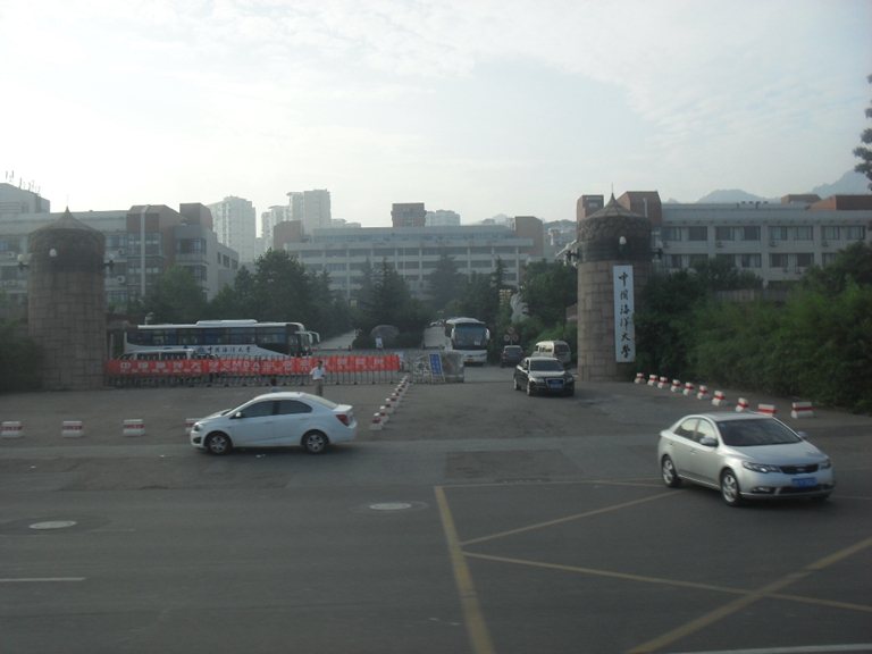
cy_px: 327
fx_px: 882
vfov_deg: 40.7
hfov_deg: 52.6
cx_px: 436
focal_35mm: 35
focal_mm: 6.3
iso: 100
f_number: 8.4
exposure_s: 1/125
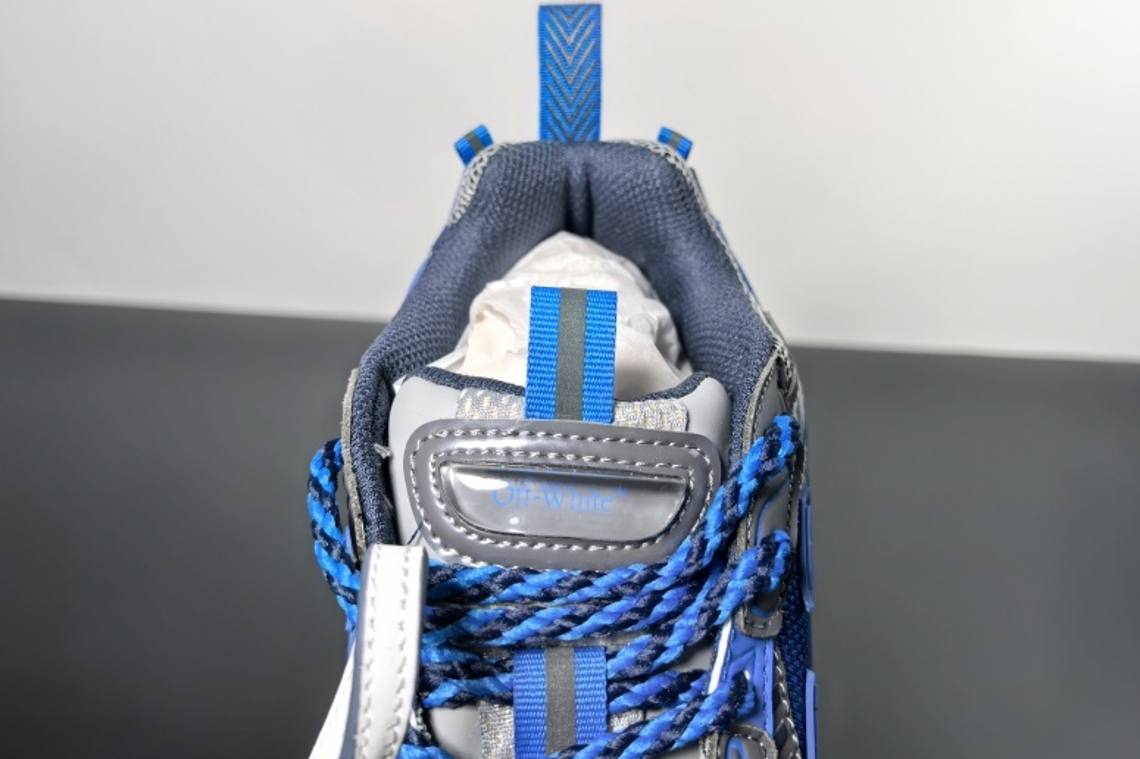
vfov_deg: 44.9
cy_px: 343
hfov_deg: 63.7
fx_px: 918
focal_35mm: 29
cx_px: 568
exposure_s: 1/2488
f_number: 2
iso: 400
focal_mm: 6.98
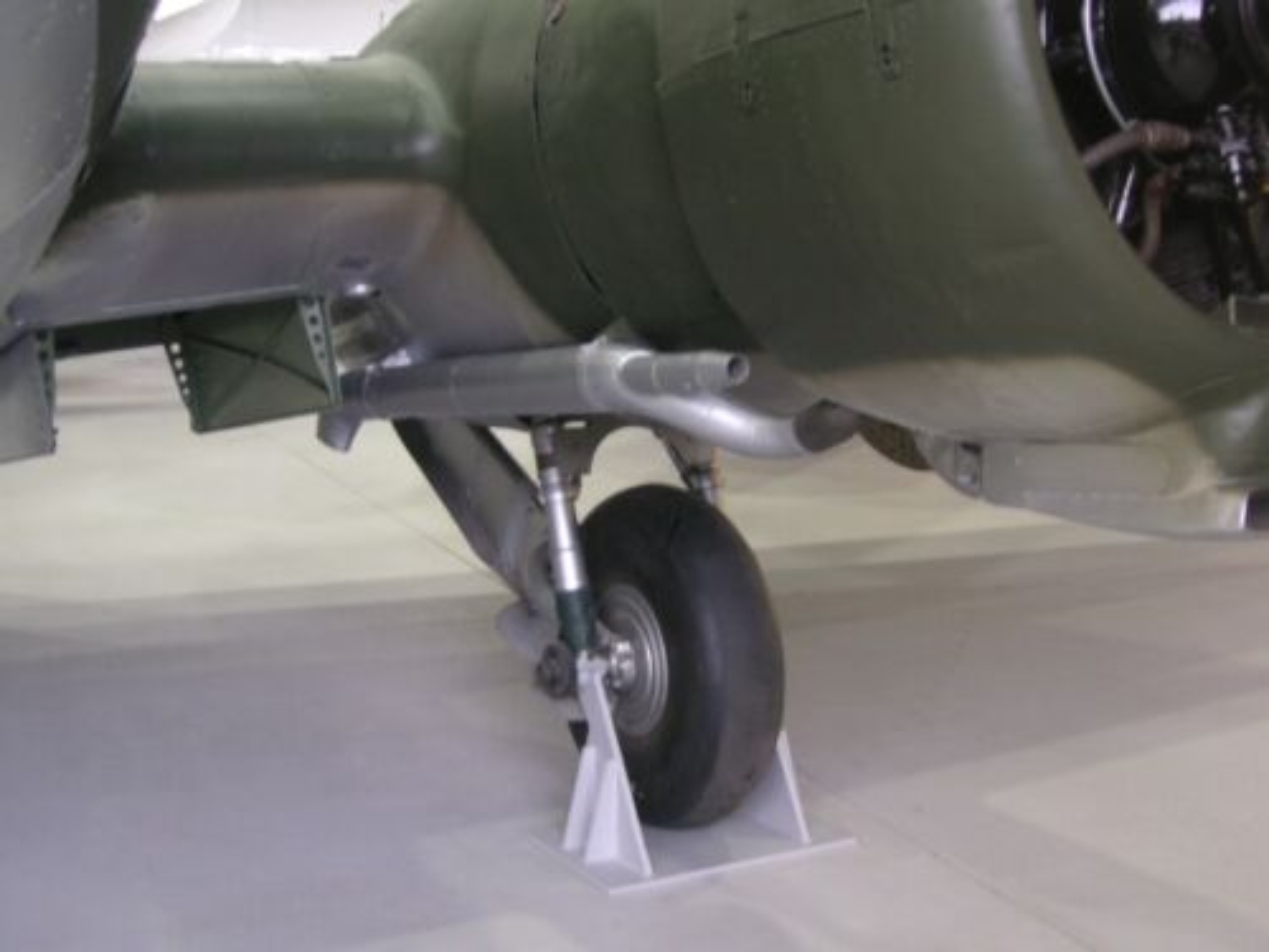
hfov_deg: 40.4
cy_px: 476
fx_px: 1723
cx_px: 634
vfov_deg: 30.9
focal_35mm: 47
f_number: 3.3
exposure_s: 1/3
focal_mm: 7.8
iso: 100
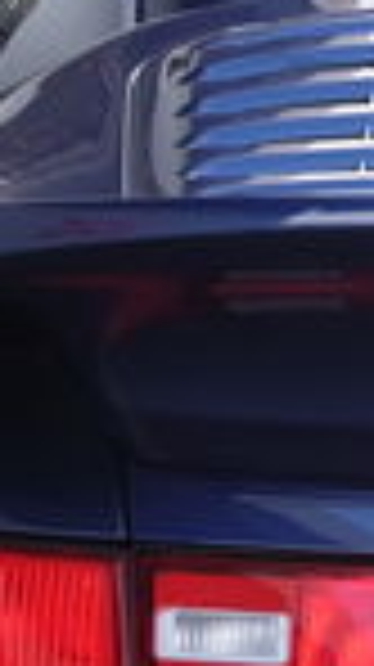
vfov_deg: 8.4
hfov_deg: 4.6
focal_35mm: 256
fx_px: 4524
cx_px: 856
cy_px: 436
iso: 200
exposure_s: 1/60
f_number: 4
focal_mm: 31.5
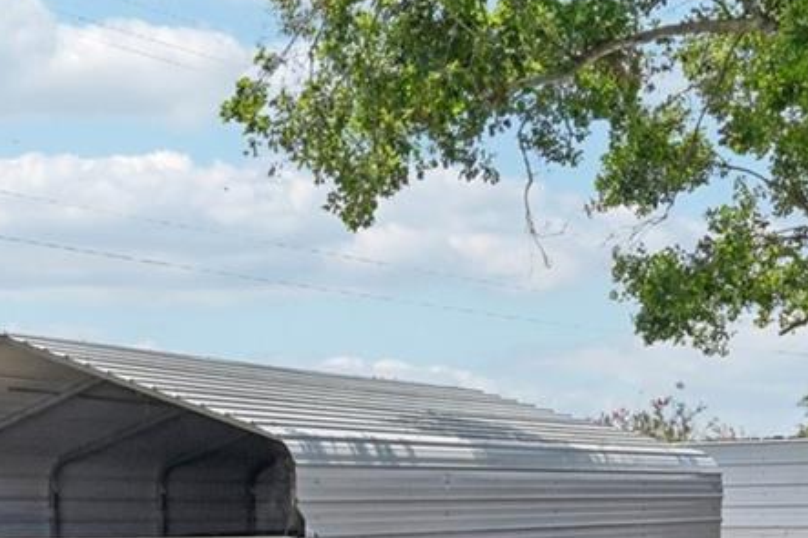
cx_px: 429
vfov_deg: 20.1
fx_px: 1458
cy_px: 564
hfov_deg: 31.0
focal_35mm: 65
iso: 400
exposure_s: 1/800
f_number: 8
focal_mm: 18
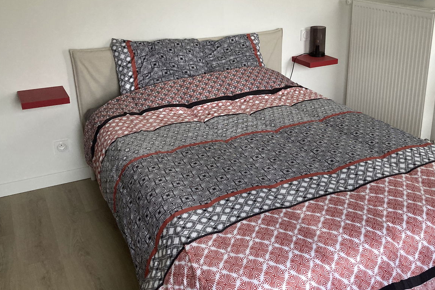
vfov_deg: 33.4
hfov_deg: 48.1
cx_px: 264
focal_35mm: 40
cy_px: 127
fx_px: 483
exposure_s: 1/60
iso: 250
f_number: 1.8
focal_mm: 3.99
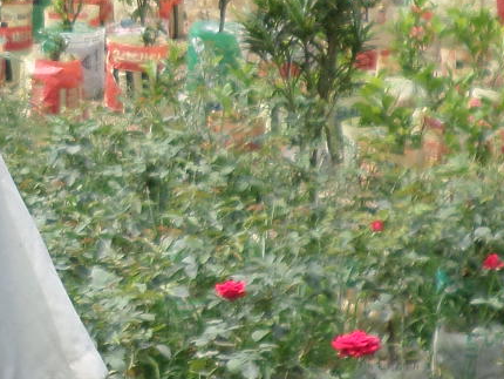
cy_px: 69
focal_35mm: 166
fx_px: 2418
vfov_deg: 8.9
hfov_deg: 11.4
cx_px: -272
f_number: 3
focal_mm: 6.5
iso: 80
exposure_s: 1/750
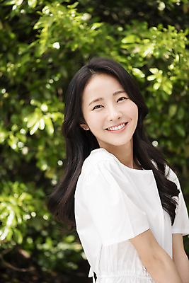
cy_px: 142
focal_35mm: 105
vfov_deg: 19.4
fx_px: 826
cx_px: 94
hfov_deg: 13.1
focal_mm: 105
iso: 100
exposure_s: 1/400
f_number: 4
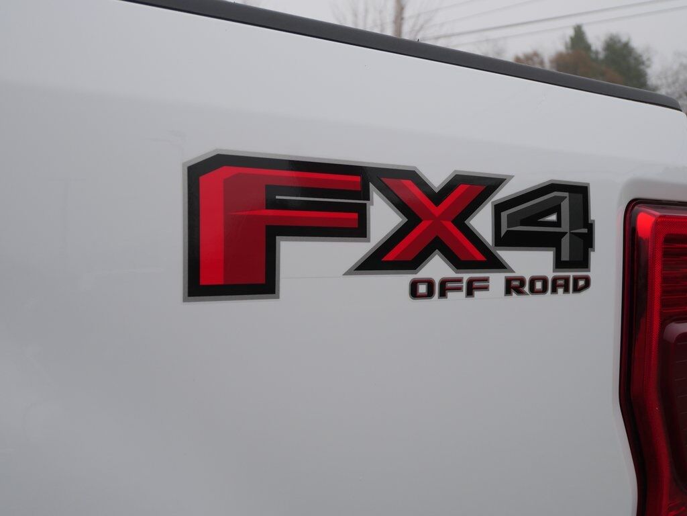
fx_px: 794
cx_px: 344
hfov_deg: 46.8
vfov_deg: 36.0
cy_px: 258
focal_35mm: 40
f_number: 4.6
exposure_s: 1/250
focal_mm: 20
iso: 200
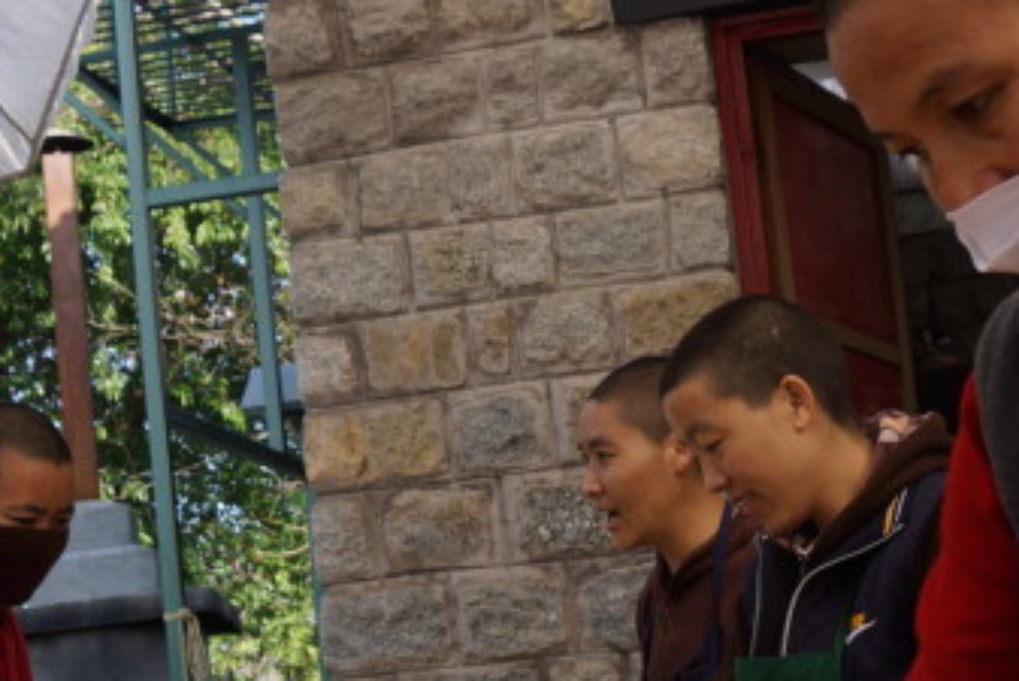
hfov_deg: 24.8
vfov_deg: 16.4
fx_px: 2322
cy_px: 637
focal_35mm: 82
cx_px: 490
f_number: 5
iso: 100
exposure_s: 1/100
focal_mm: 18
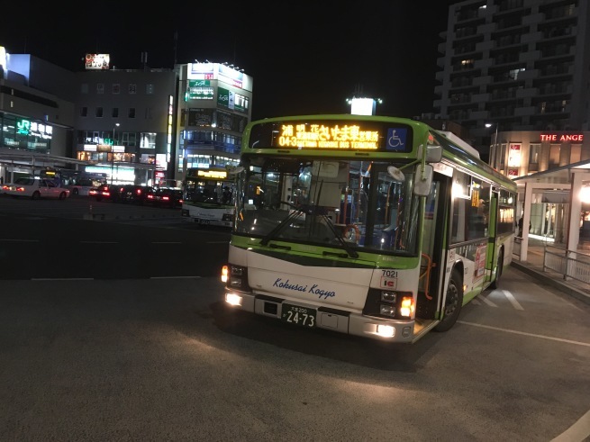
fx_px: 494
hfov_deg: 61.7
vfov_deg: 48.2
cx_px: 295
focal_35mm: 29
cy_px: 221
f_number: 2.2
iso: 200
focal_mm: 4.15
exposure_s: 1/17
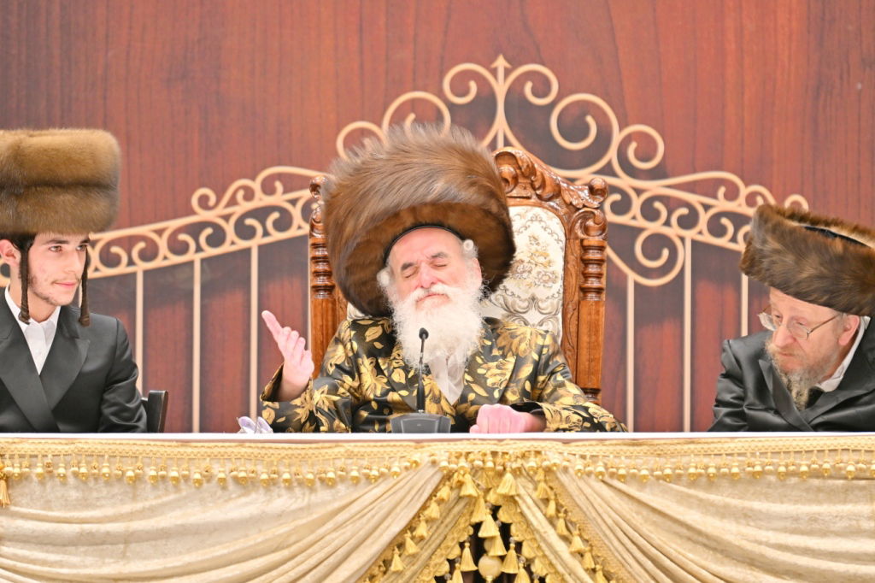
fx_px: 7289
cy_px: 292
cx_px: 438
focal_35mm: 300
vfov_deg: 4.6
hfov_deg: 6.9
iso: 200
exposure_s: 1/200
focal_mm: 200
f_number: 2.8
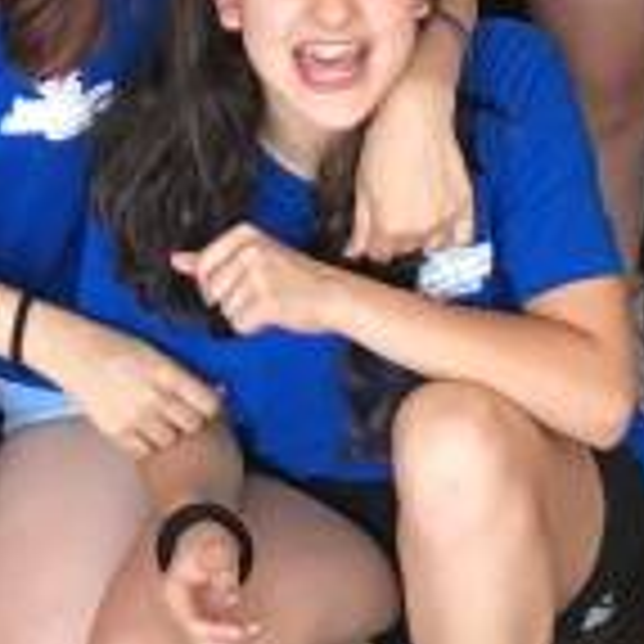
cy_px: -401
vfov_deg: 9.2
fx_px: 3852
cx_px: -225
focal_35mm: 183
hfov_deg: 9.4
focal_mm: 4.15
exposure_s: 1/30
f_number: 2.2
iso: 40
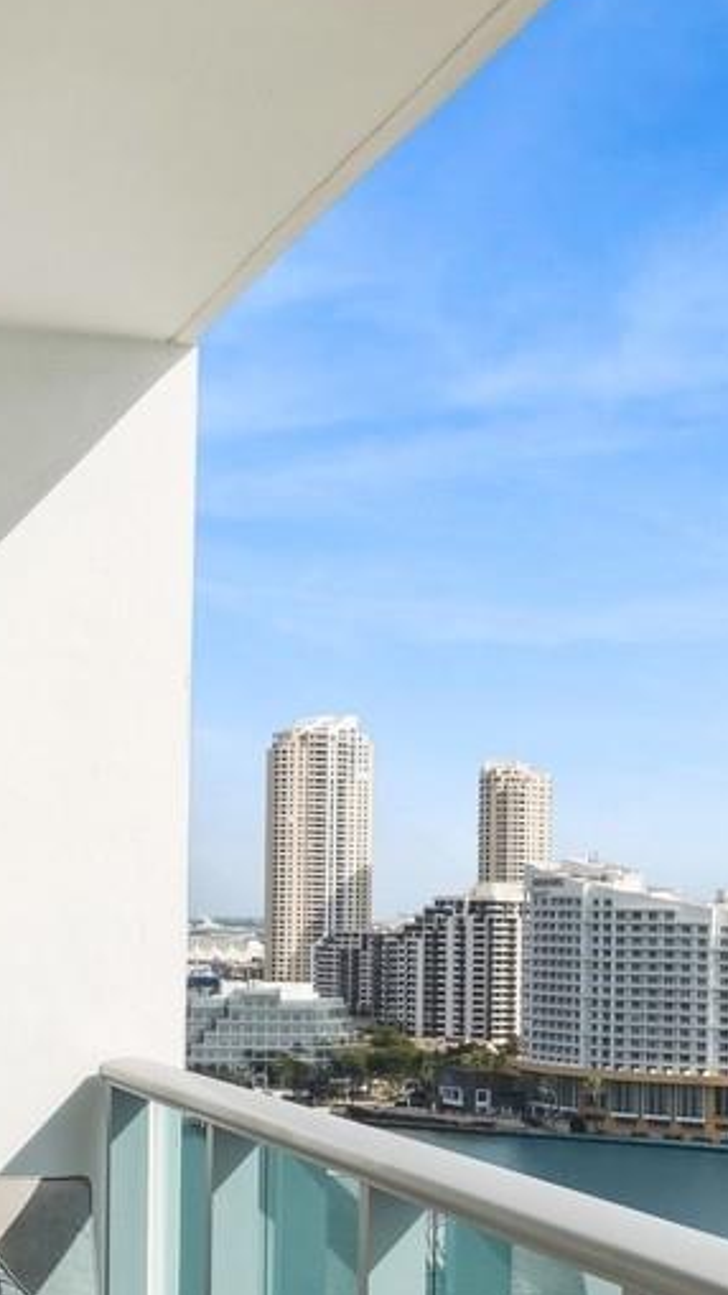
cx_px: 160
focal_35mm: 72
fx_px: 2473
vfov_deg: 28.6
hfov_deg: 16.6
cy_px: 1074
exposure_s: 1/1000
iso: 200
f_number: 10
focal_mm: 25
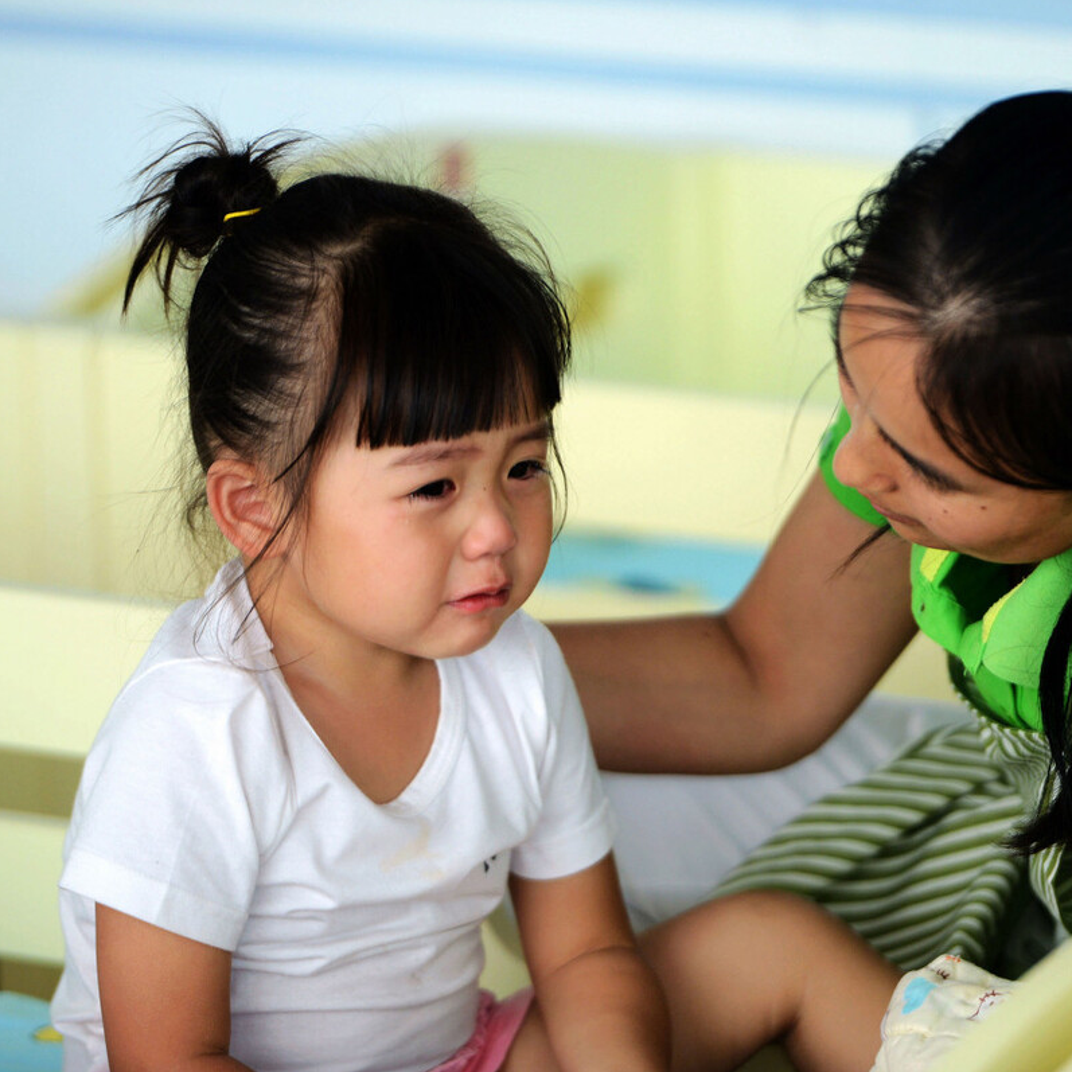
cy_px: 535
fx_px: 8969
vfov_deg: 6.8
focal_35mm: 256
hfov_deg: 6.8
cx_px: 632
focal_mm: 200
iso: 560
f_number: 2.8
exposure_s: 1/200
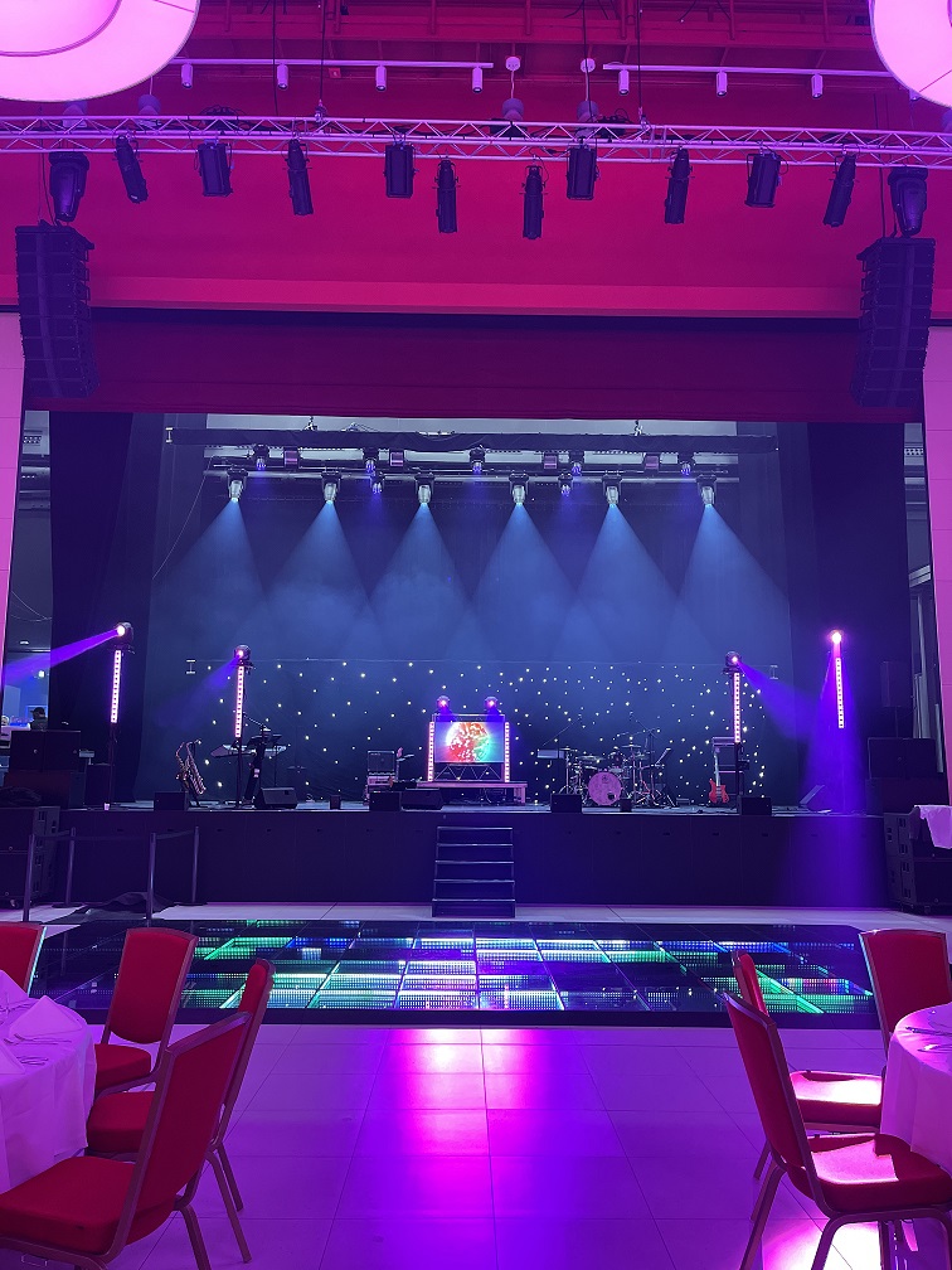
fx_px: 953
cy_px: 635
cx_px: 476
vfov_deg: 67.3
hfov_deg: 53.1
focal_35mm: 26
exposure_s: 1/40
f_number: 1.6
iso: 400
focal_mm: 5.1
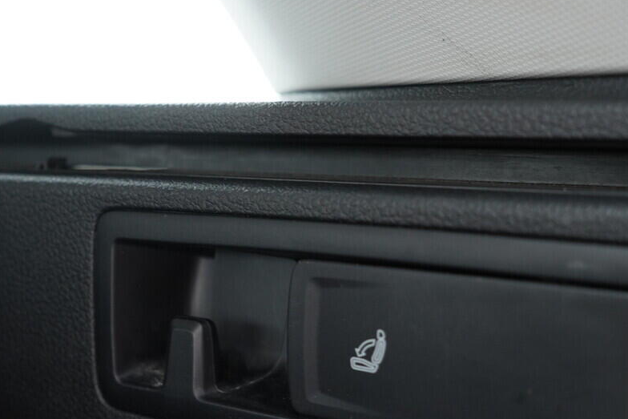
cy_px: 268
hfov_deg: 41.8
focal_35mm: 47
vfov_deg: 28.5
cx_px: 353
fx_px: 820
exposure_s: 1/40
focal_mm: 24
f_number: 2.8
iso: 640
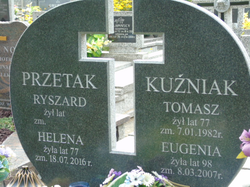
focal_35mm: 94
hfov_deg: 20.9
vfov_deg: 15.7
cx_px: 125
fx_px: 679
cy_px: 94
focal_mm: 17
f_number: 4.3
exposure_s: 1/40
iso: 80
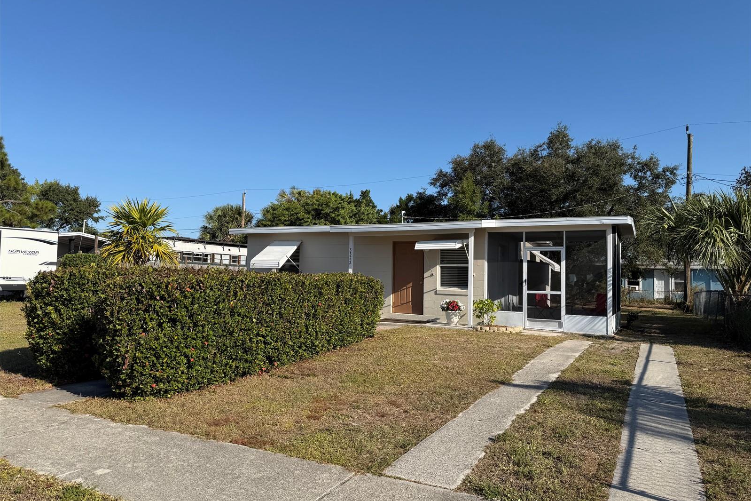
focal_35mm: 25
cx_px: 376
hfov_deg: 71.5
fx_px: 521
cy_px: 248
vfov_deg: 51.3
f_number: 1.78
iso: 80
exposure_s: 1/4673
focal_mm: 6.76
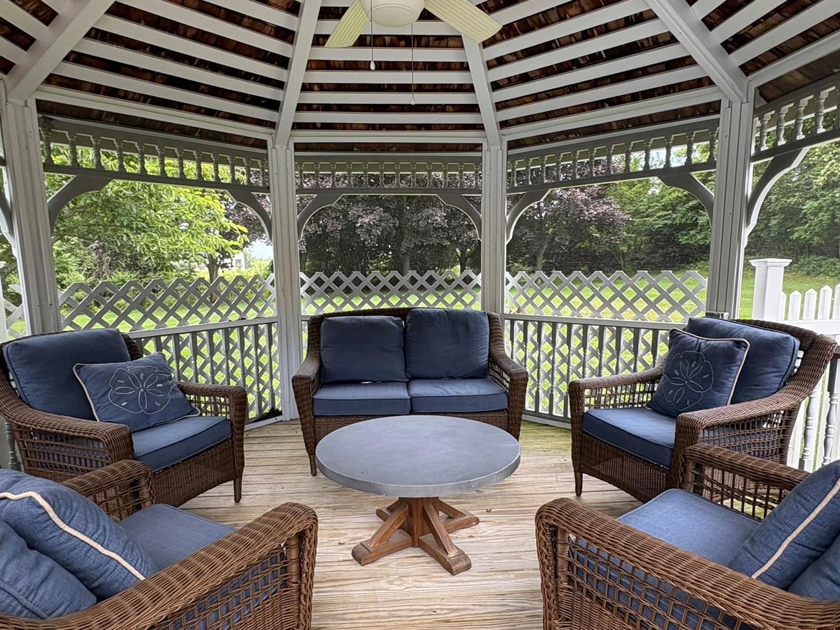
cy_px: 347
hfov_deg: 76.4
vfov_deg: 60.9
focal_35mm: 22
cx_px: 415
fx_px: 534
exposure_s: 1/127
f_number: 2.2
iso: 80
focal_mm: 2.22
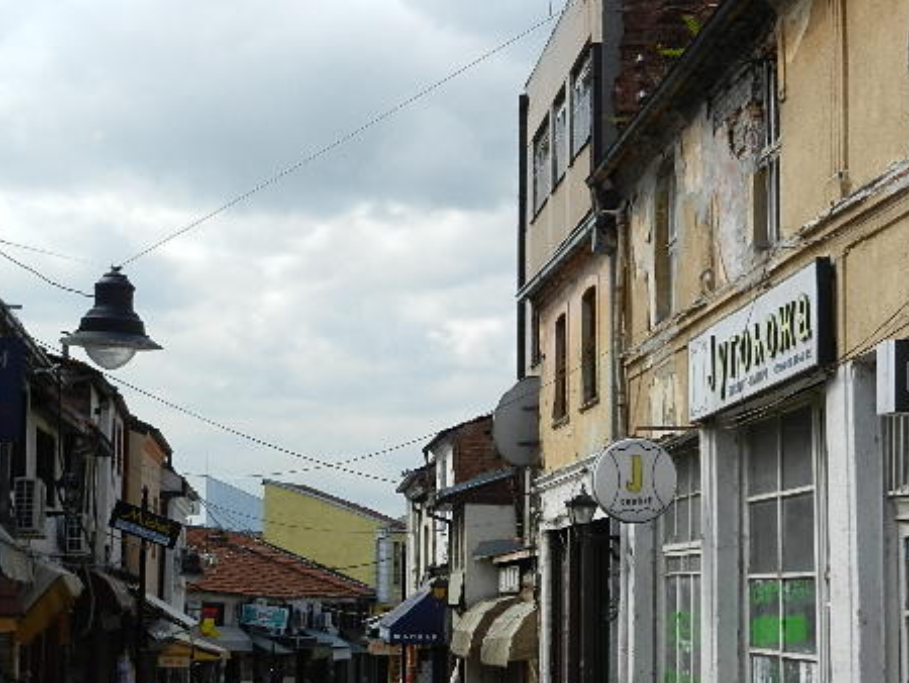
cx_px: 382
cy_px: 467
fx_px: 1682
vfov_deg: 22.8
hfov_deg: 30.2
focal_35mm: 64
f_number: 4.2
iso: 160
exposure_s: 1/1000
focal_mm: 8.2
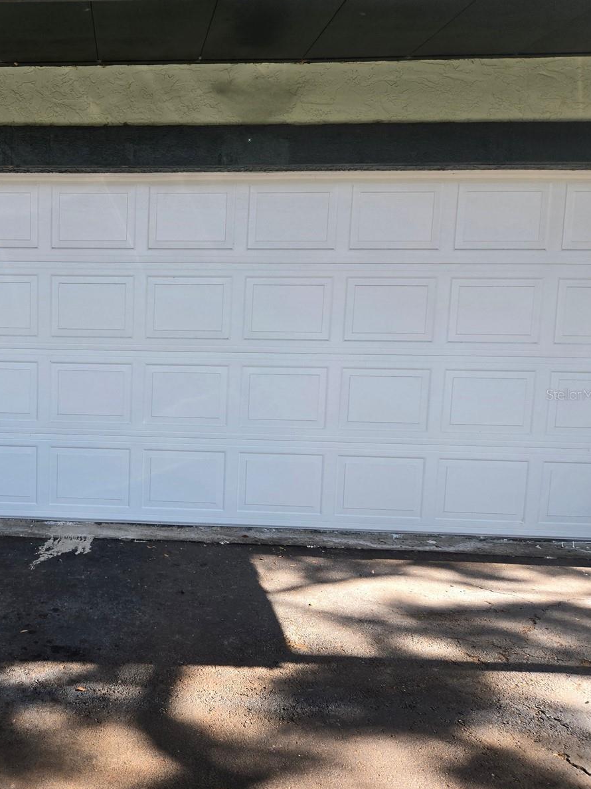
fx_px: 706
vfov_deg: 58.4
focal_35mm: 31
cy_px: 394
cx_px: 78
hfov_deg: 42.3
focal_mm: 5.4
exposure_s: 1/526
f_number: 1.8
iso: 80
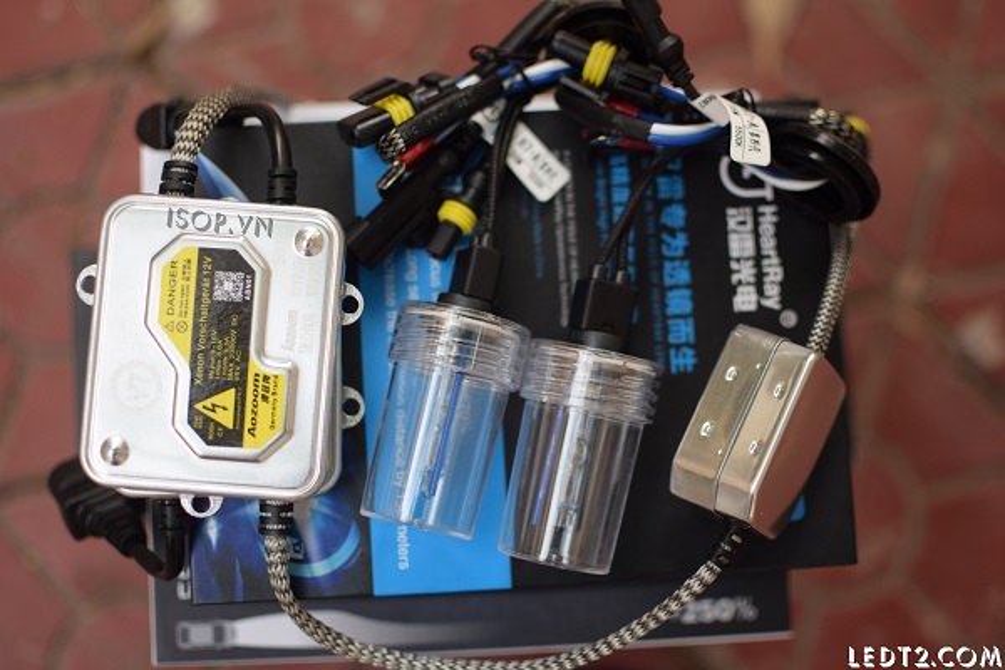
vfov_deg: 25.8
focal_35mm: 52
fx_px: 1466
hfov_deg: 37.9
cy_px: 335
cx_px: 502
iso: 400
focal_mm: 35
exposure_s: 1/200
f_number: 1.8
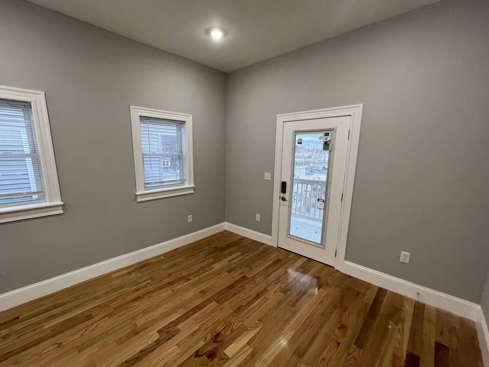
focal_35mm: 14
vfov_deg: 85.6
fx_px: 198
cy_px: 192
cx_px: 230
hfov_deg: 102.0
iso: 250
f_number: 1.8
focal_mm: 1.57
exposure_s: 1/120
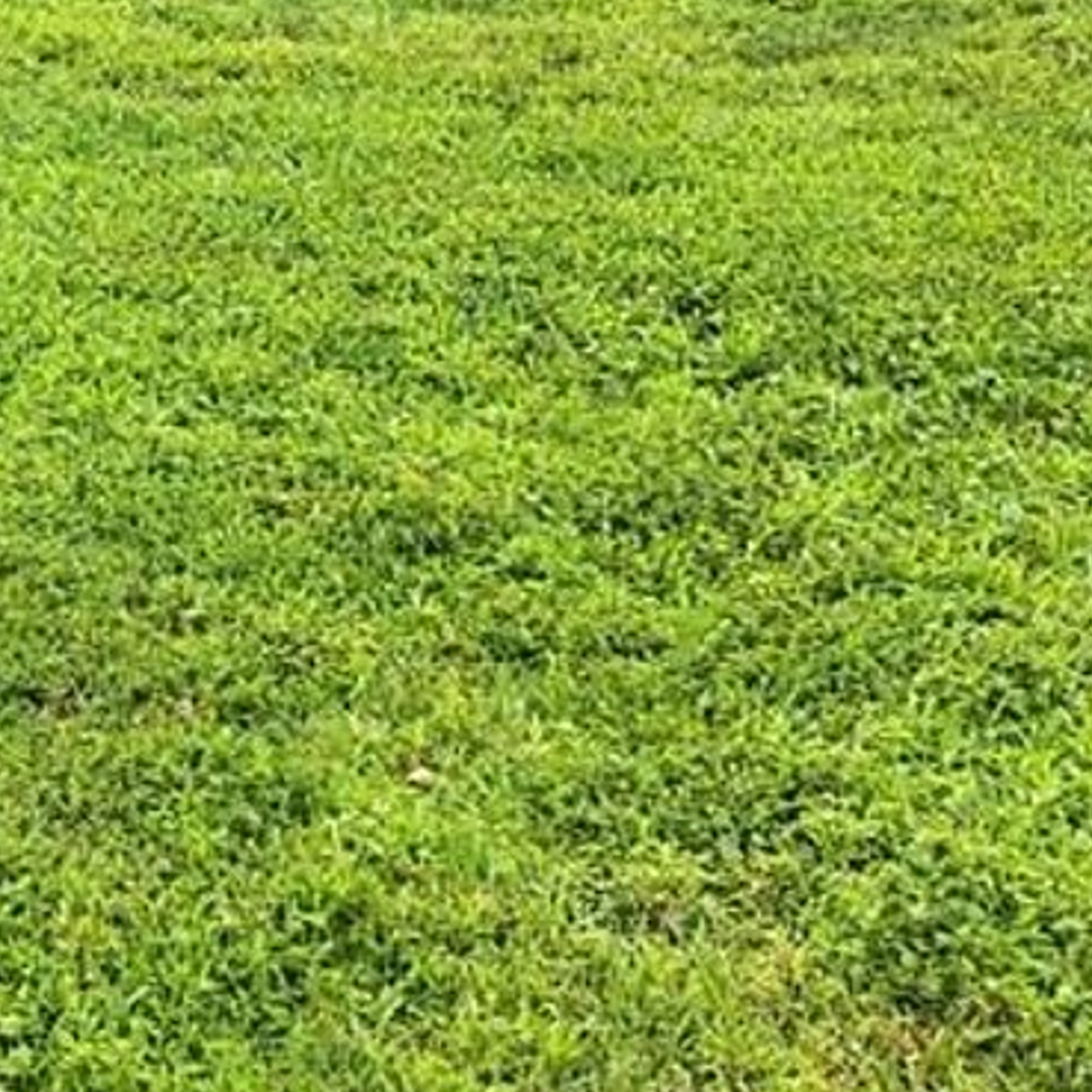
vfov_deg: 18.7
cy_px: -262
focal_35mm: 87
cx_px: -348
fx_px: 3105
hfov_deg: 18.5
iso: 100
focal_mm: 5.56
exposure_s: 1/268
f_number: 1.8
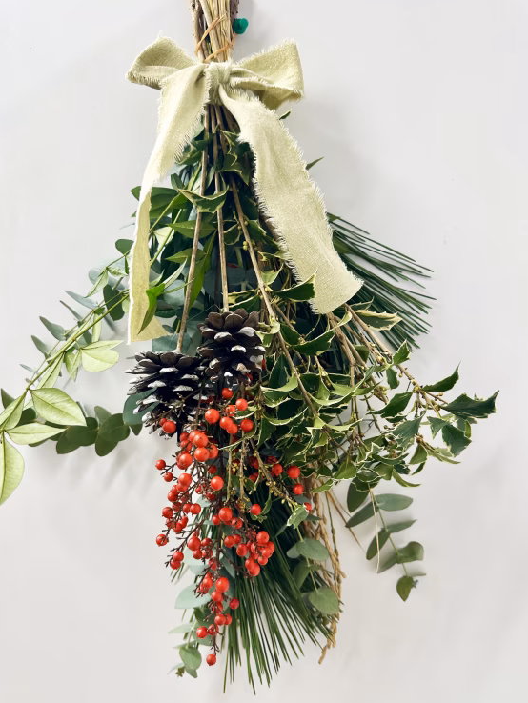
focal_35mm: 26
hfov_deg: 53.1
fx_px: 528
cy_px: 372
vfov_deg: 67.2
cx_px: 254
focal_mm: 6.86
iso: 125
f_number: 1.78
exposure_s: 1/120
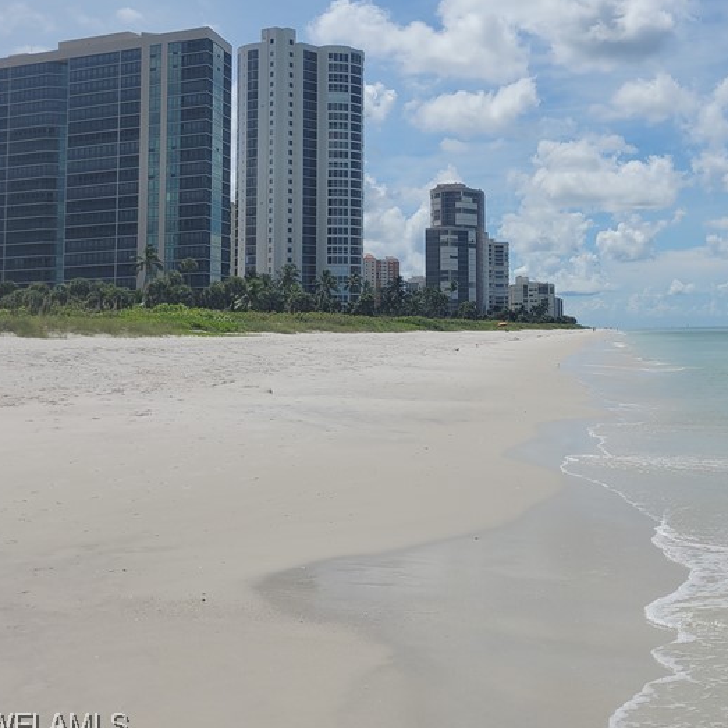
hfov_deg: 35.1
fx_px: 1071
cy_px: 221
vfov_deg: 37.0
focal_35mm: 45
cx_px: 671
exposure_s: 1/5610
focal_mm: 5.4
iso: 40
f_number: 1.8
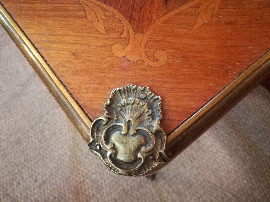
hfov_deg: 67.3
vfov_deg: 53.1
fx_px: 203
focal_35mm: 26
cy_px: 101
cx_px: 135
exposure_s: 1/14.3
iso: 1250
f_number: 2.2
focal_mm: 3.83
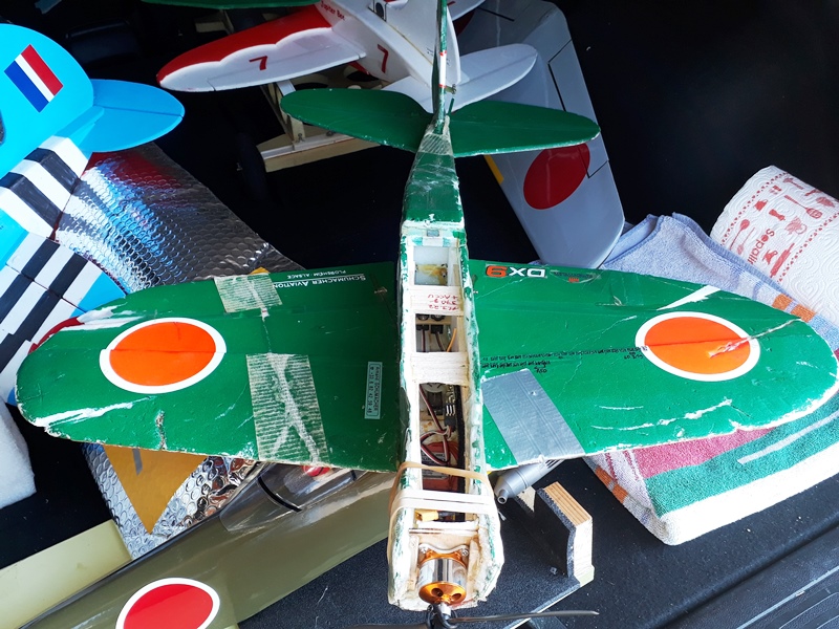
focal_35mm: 27
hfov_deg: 65.3
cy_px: 314
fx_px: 654
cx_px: 420
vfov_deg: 51.4
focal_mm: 3.6
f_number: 1.9
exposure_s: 1/100
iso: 50
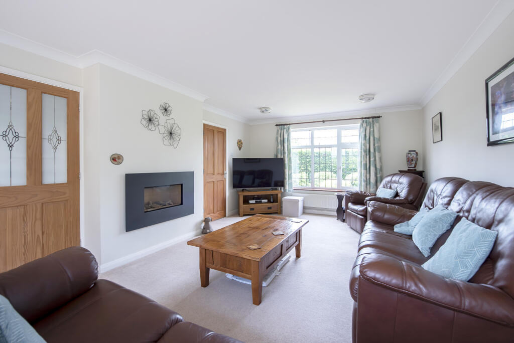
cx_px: 257
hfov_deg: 100.4
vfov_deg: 77.4
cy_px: 172
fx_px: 214
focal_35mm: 15
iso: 320
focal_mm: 15
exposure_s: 1/25
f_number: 9
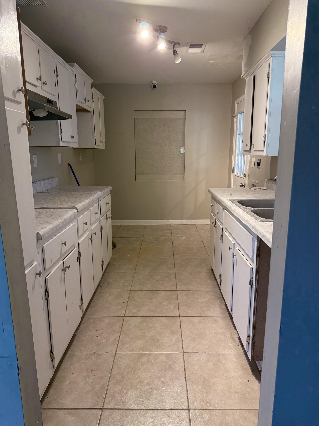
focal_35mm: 24
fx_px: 295
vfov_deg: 71.6
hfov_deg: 56.8
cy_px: 213
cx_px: 160
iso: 160
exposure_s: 1/60
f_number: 1.78
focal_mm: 6.76
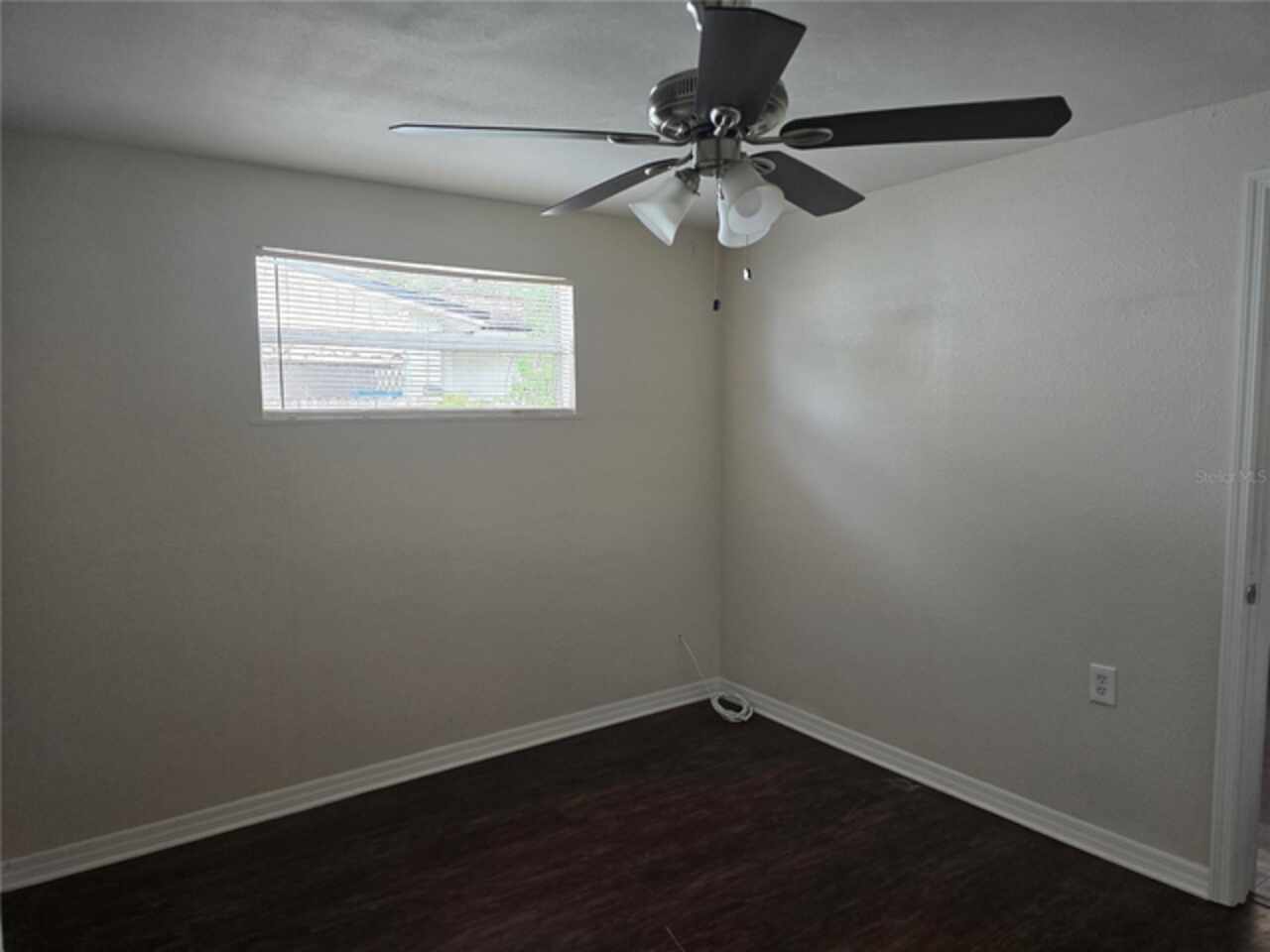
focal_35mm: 23
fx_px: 844
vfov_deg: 58.9
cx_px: 635
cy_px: 476
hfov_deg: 73.9
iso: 250
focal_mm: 6.3
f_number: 1.7
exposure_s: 1/180
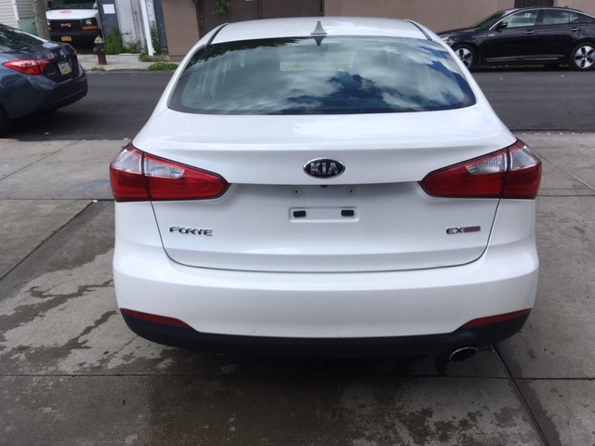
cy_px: 223
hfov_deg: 61.7
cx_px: 298
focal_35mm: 29
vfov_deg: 48.2
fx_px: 498
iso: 25
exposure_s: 1/1479
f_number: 2.2
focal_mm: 4.15
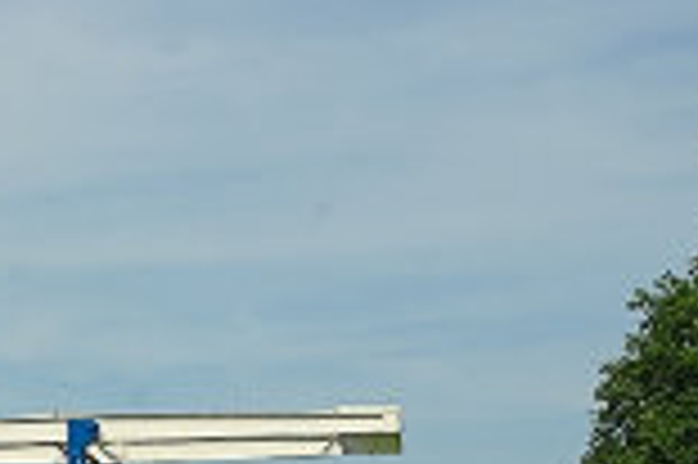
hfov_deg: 16.0
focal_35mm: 126
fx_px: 2440
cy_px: 545
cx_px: 2
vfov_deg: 10.7
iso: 100
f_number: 14
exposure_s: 1/80
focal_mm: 29
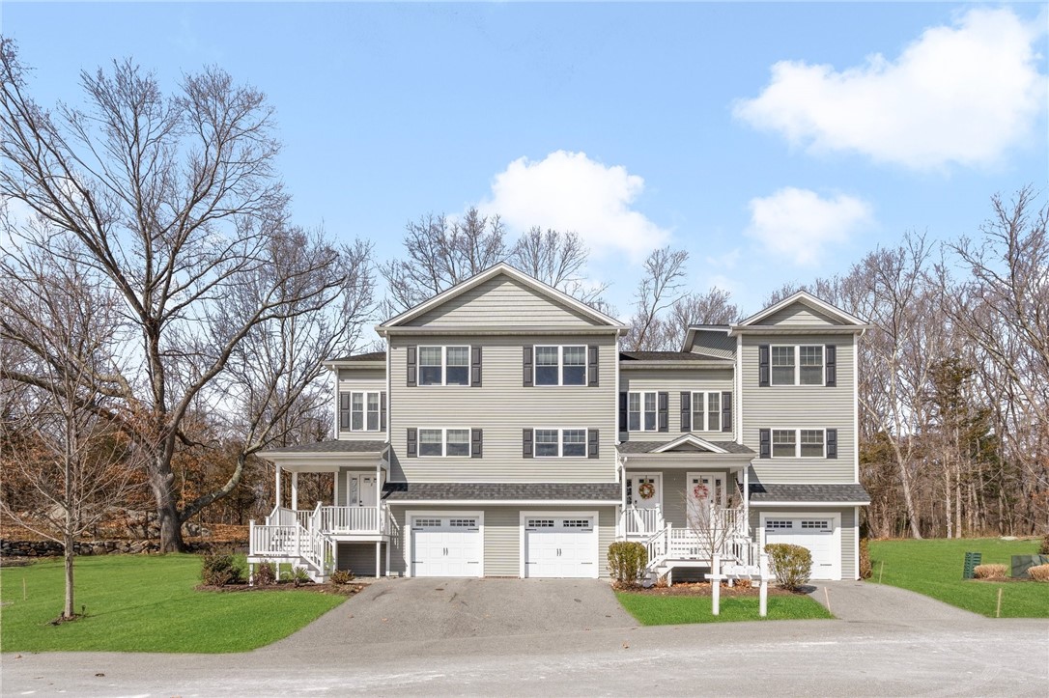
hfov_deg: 90.0
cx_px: 524
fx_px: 524
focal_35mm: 18
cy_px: 349
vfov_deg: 67.3
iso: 640
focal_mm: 18
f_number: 7.1
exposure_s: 1/5000
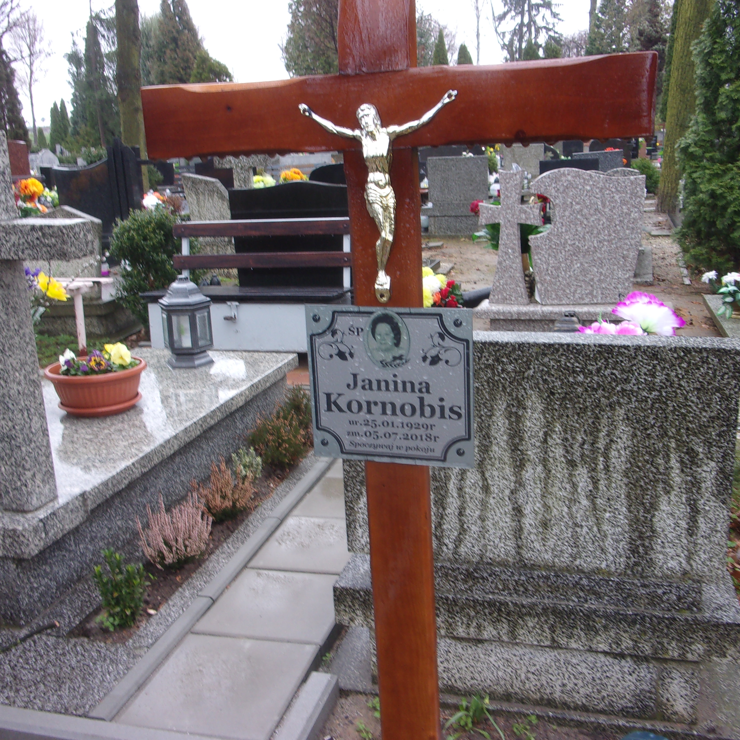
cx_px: 393
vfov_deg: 48.4
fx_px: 822
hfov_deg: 48.4
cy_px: 379
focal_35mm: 34
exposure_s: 1/34
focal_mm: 5.1
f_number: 3.9
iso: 80
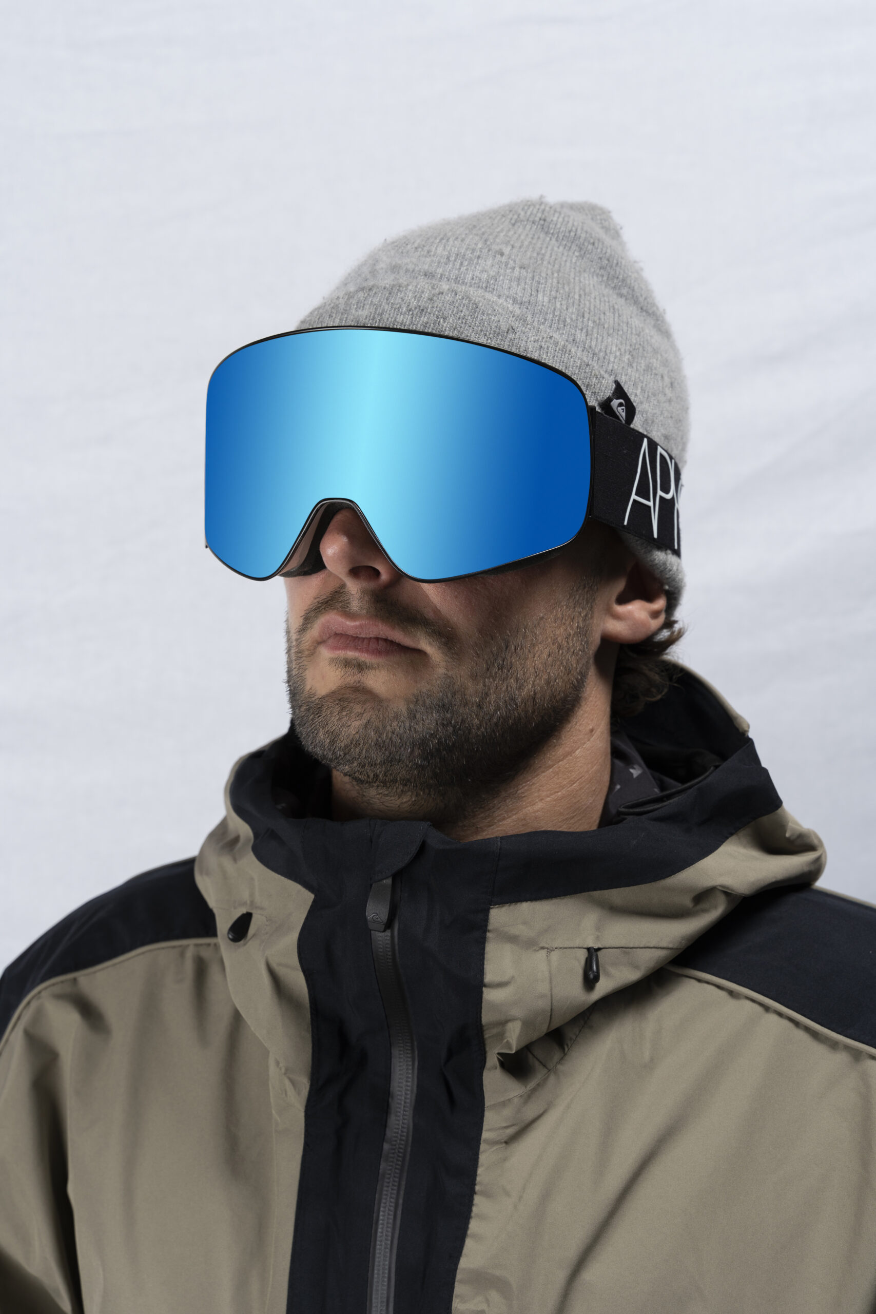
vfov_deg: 30.5
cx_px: 438
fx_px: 2408
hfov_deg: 20.6
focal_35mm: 66
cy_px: 657
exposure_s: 1/125
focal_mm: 66
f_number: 8
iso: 100
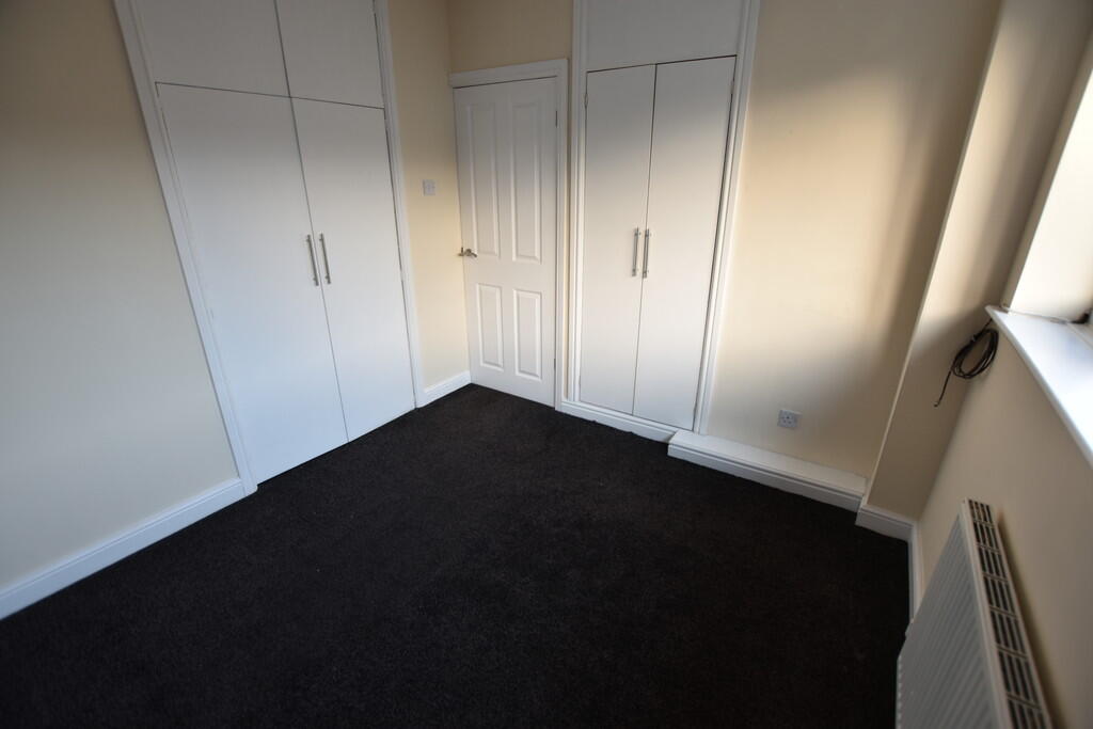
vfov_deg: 77.3
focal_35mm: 15
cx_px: 546
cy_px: 364
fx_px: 455
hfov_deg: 100.4
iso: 100
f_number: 3.5
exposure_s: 1/15
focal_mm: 10
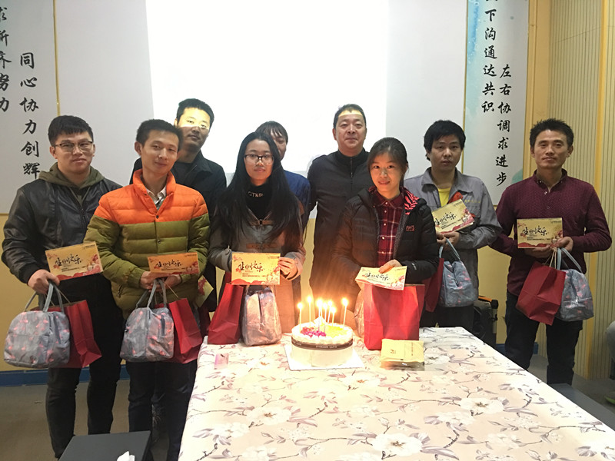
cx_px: 308
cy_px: 230
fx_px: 515
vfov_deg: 48.2
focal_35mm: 29
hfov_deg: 61.7
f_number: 2.2
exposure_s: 1/4
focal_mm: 4.15
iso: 125
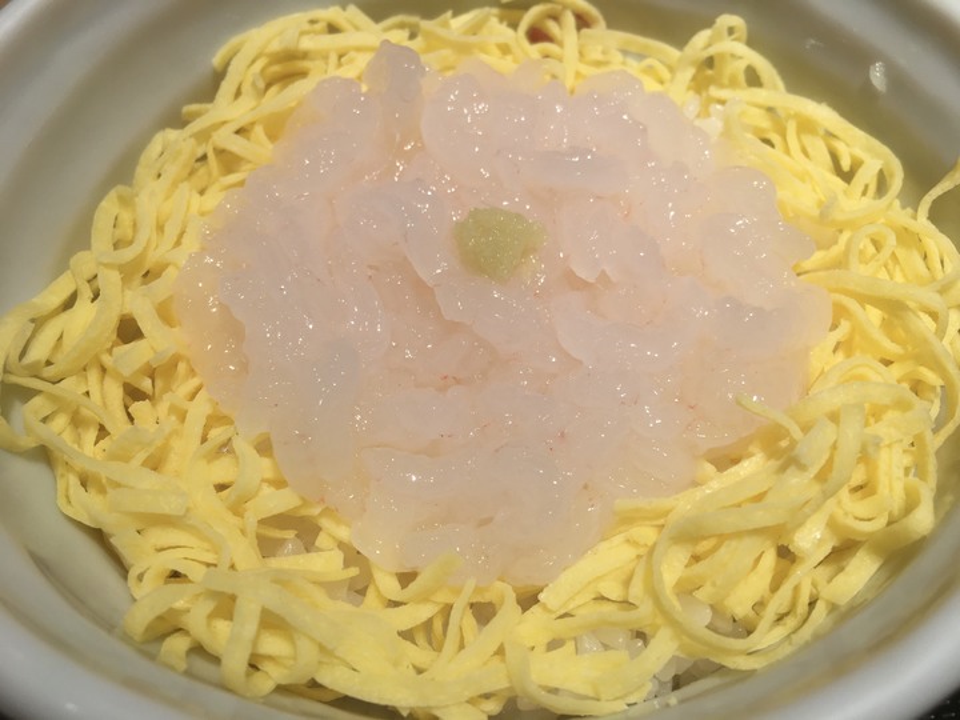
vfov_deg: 48.2
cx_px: 480
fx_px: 804
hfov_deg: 61.7
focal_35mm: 29
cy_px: 360
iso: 25
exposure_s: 1/100
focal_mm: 4.15
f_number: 2.2
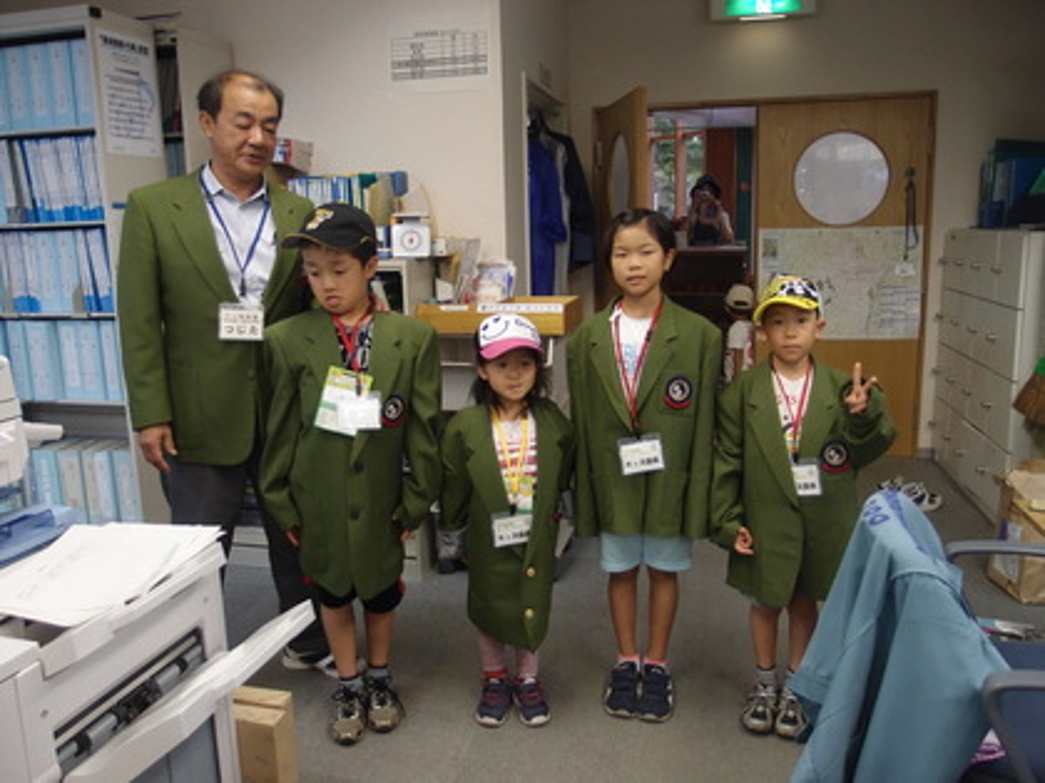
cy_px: 392
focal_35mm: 28
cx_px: 522
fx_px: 845
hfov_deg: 63.4
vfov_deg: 49.7
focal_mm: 6
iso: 200
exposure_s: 1/60
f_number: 1.8
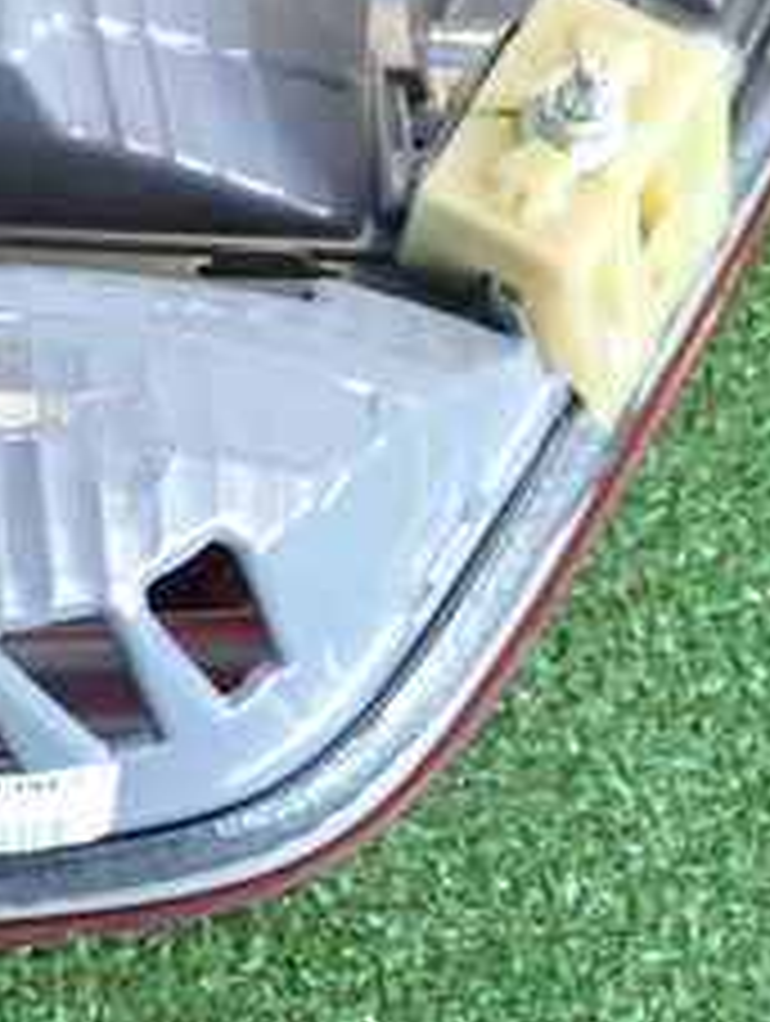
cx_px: -239
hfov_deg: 14.9
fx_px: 2810
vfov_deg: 20.5
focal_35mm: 95
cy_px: 270
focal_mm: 6.37
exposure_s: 1/40
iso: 320
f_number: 2.5
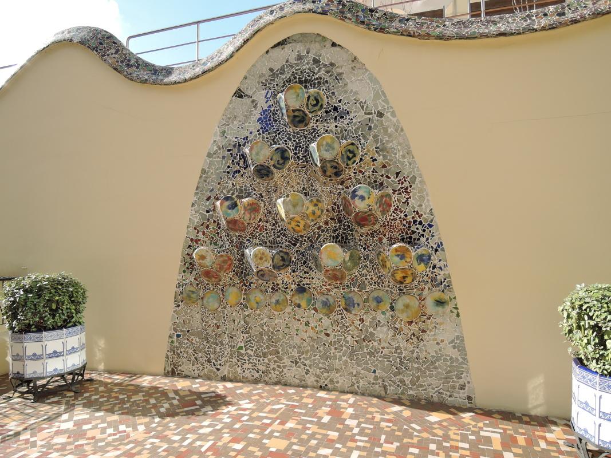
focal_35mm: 24
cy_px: 229
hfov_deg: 71.6
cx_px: 306
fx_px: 424
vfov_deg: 56.8
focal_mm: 5.1
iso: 80
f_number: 2.8
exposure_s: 1/80
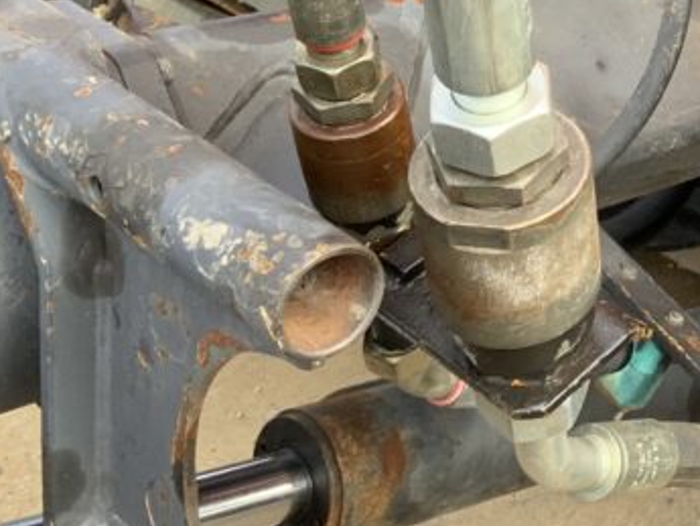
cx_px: 868
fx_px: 1740
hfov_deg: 21.0
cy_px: 16
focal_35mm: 86
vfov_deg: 16.9
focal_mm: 3
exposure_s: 1/122
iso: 50
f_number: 1.8
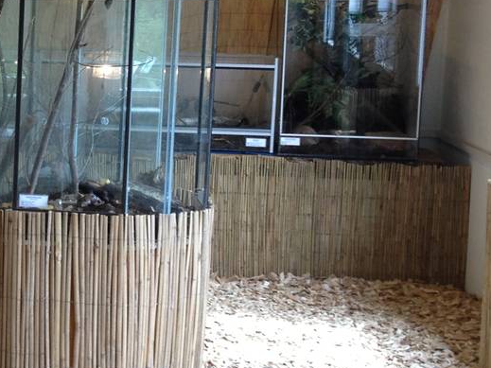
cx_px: -134
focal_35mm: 108
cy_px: 147
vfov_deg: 13.7
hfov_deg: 17.2
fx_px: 1532
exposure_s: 1/40
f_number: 2.4
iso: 50
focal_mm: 4.28
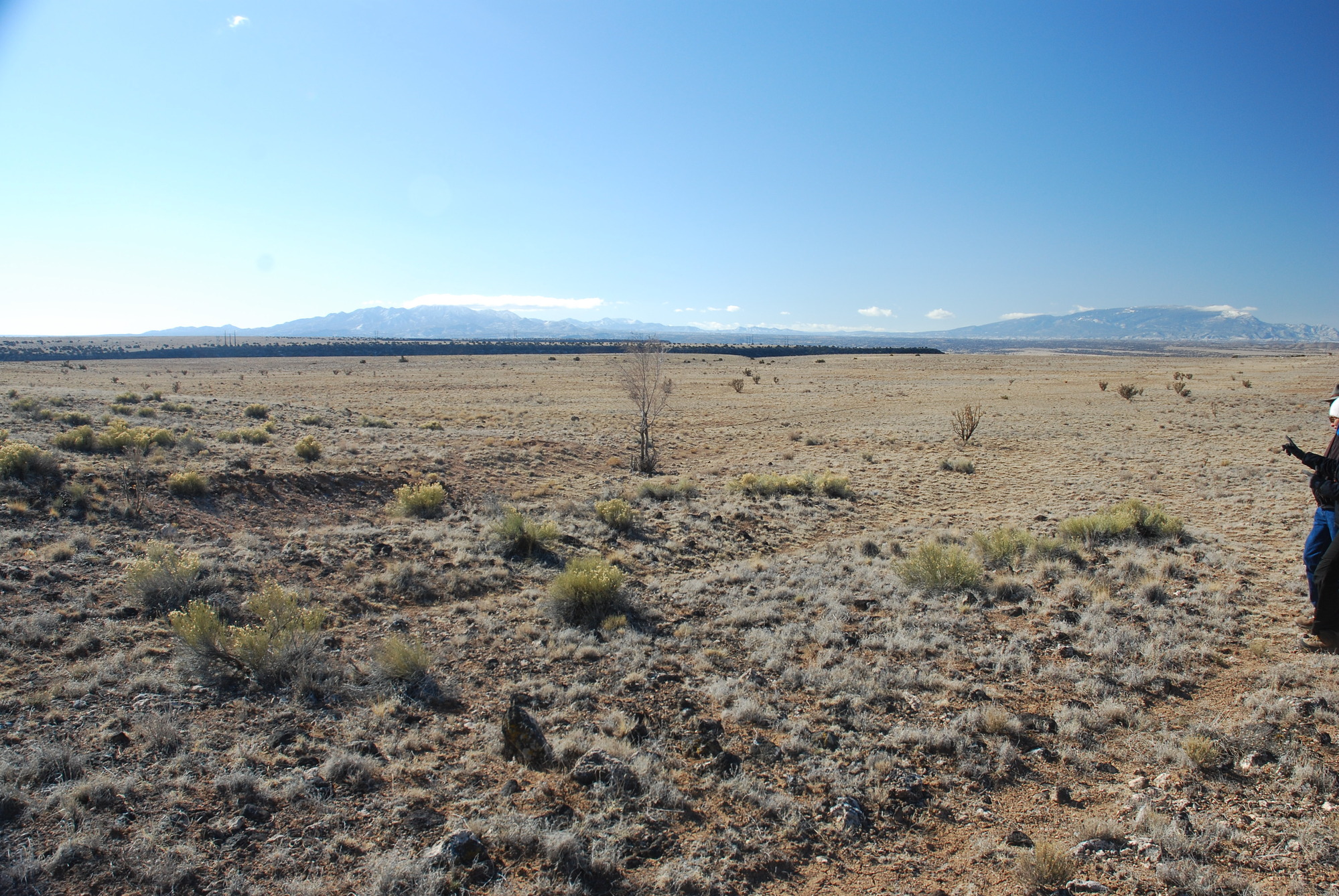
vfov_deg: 48.0
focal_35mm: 27
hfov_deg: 67.3
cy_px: 448
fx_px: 1005
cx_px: 670
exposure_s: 1/100
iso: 200
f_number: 9
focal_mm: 18
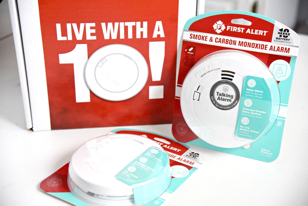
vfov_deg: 19.5
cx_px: 154
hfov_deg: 28.8
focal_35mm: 70
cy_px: 103
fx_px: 599
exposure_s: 1/80
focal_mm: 70
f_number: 4.5
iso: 400
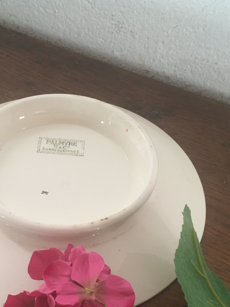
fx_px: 408
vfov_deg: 40.4
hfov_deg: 31.2
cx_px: 70
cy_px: 219
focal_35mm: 46
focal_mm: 4.15
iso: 125
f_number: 2.2
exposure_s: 1/33
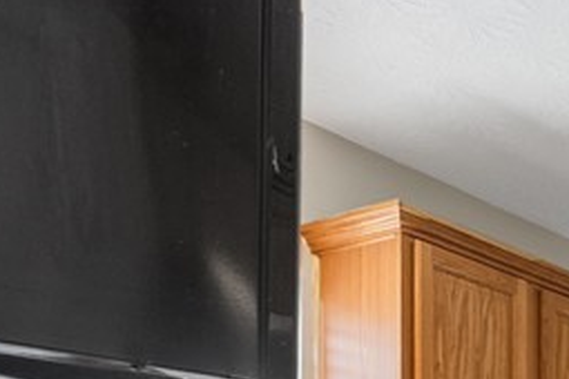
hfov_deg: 24.2
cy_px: 655
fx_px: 1075
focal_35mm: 68
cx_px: 821
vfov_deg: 17.0
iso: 400
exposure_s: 1/320
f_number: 11
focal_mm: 16
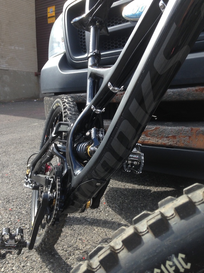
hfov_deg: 42.9
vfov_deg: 55.4
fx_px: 259
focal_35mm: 33
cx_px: 102
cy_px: 136
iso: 50
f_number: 2.4
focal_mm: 4.12
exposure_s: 1/401
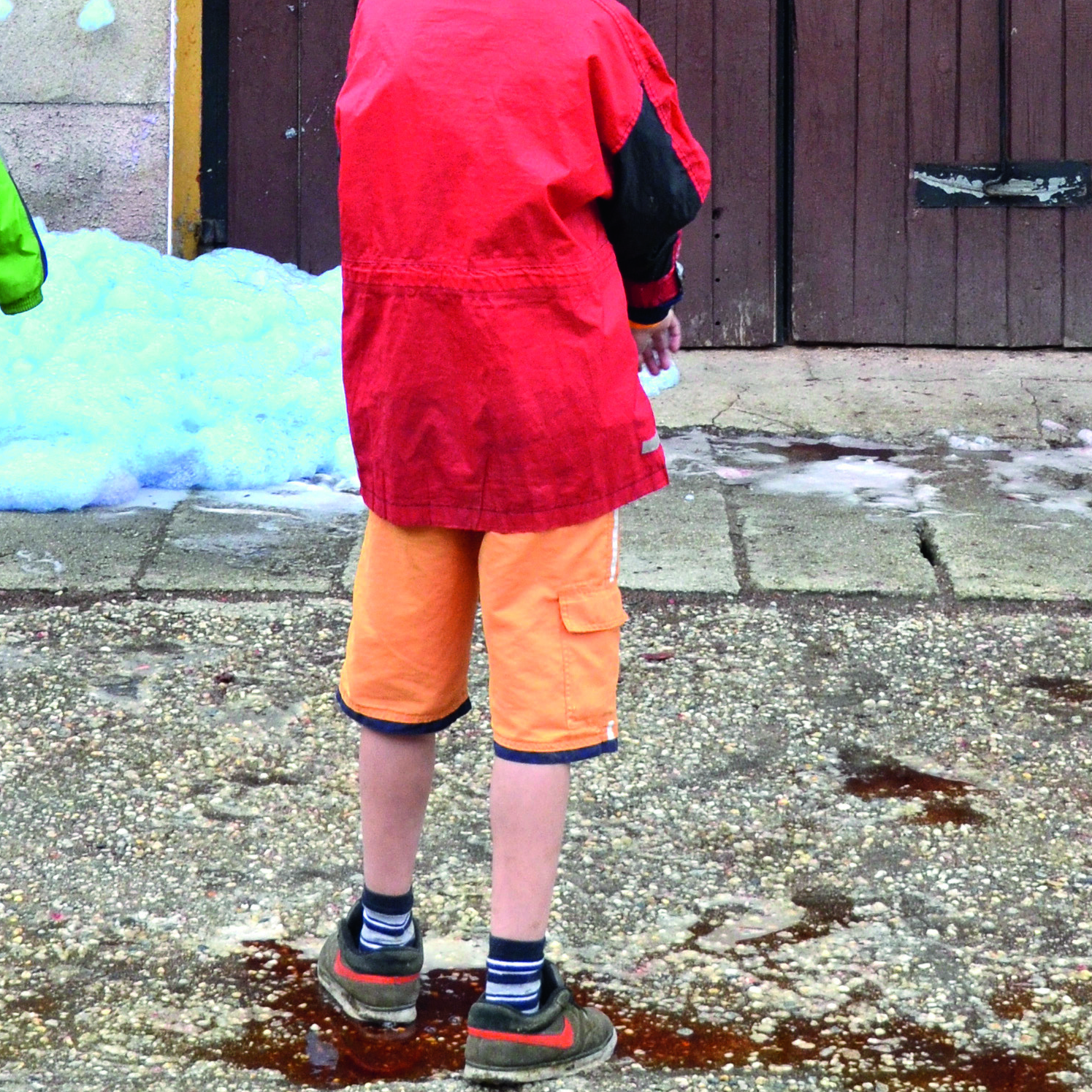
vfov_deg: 14.9
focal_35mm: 109
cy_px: -495
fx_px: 3890
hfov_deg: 16.0
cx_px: 522
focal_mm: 26
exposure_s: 1/160
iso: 400
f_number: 7.1
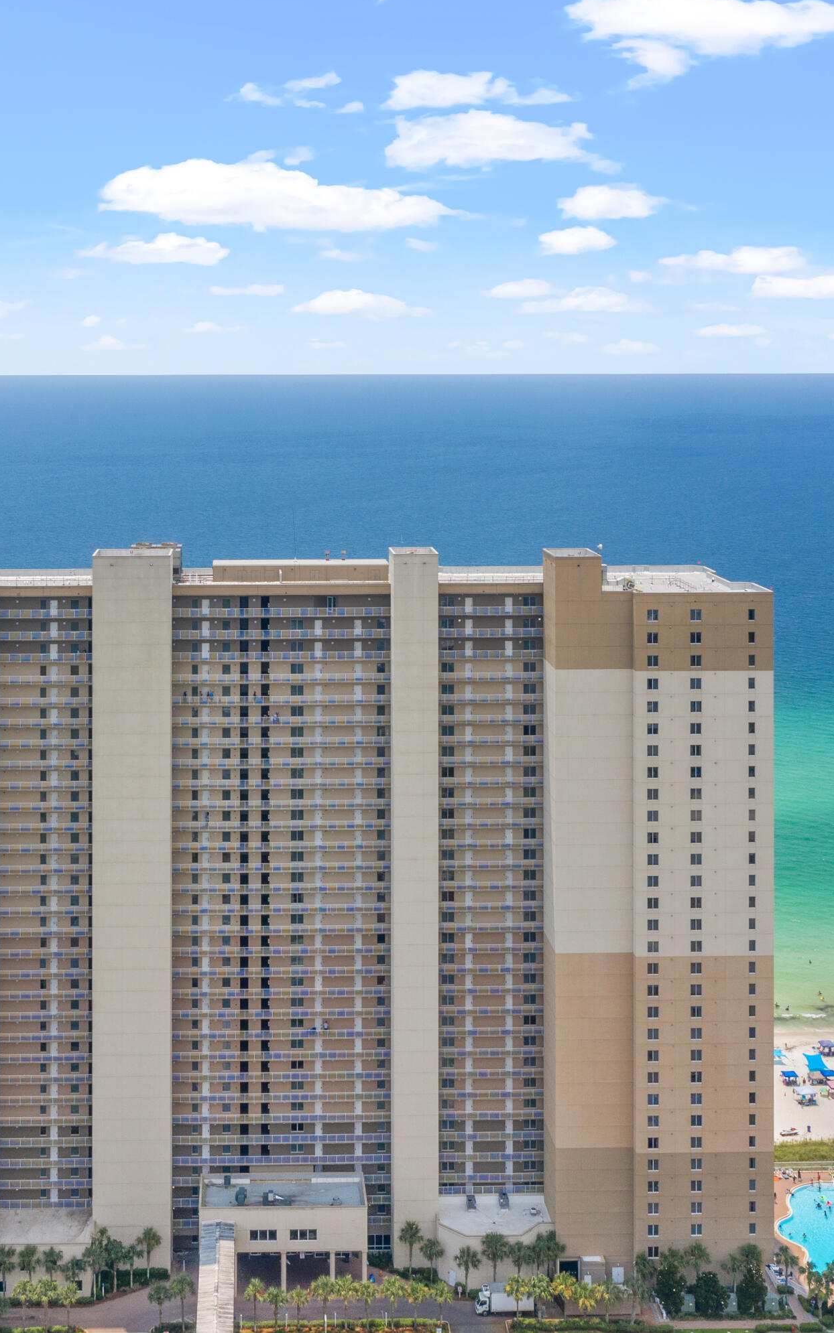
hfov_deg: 29.7
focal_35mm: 43
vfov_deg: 46.2
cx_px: 285
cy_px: 665
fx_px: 1564
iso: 100
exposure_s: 1/500
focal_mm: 10.26
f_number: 6.3
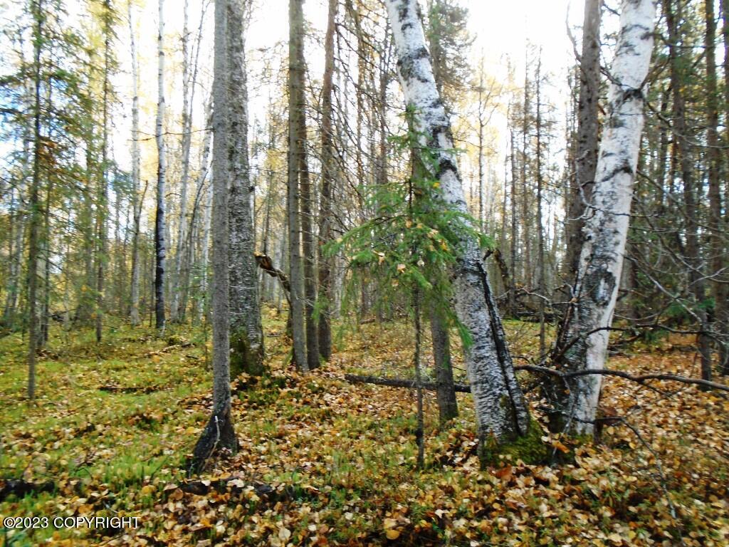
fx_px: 548
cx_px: 364
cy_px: 274
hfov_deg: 67.3
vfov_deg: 53.1
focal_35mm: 26
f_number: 3.2
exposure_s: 1/50
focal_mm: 4.6
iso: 100
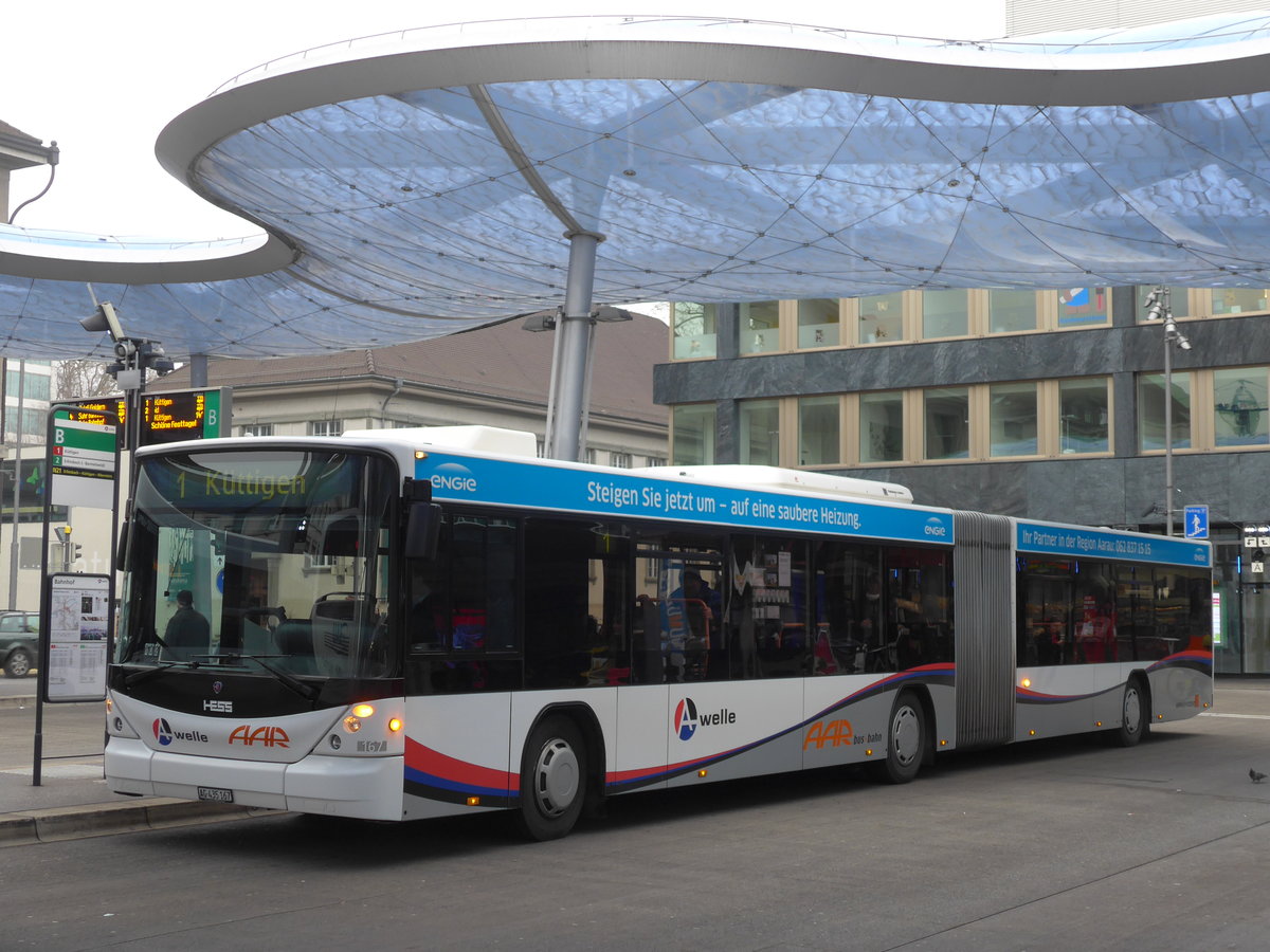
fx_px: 1908
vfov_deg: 28.0
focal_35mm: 52
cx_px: 635
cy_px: 476
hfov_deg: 36.8
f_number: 3.3
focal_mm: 10.7
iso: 125
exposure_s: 1/60
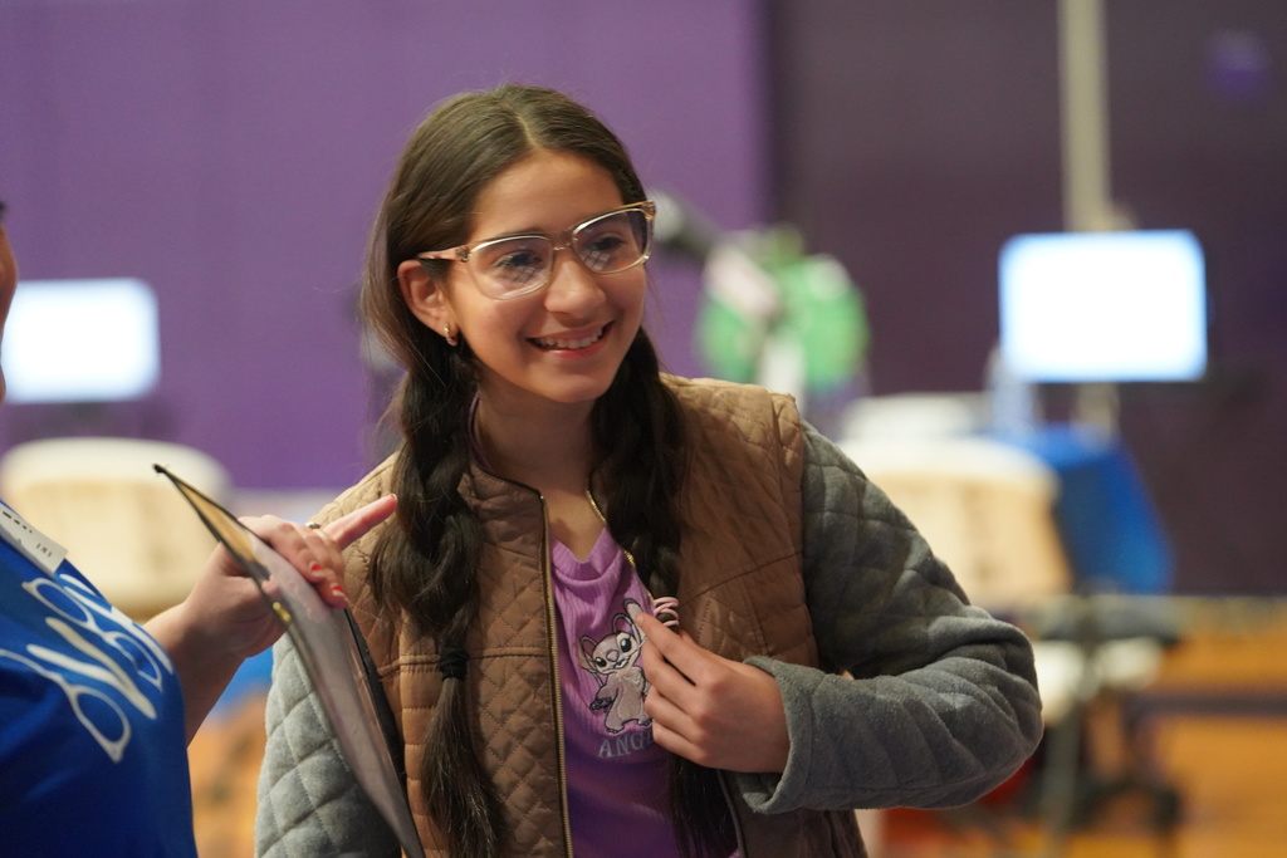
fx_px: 5506
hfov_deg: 13.3
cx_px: 644
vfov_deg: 8.9
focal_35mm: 154
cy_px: 429
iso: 8000
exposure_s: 1/160
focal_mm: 154
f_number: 4
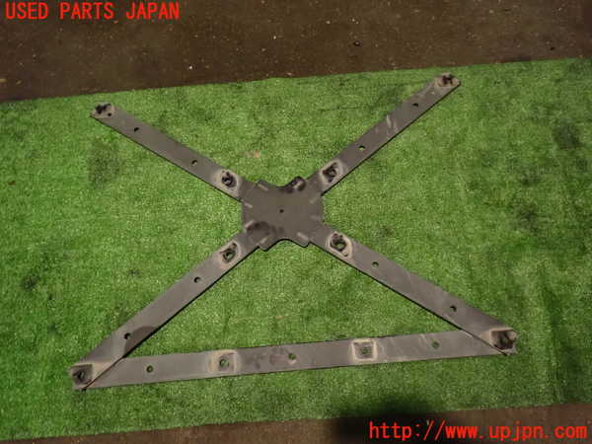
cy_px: 222
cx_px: 296
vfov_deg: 46.8
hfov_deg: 60.0
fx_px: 513
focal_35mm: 30
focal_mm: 5.4
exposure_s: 1/60
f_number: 2.3
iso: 1250
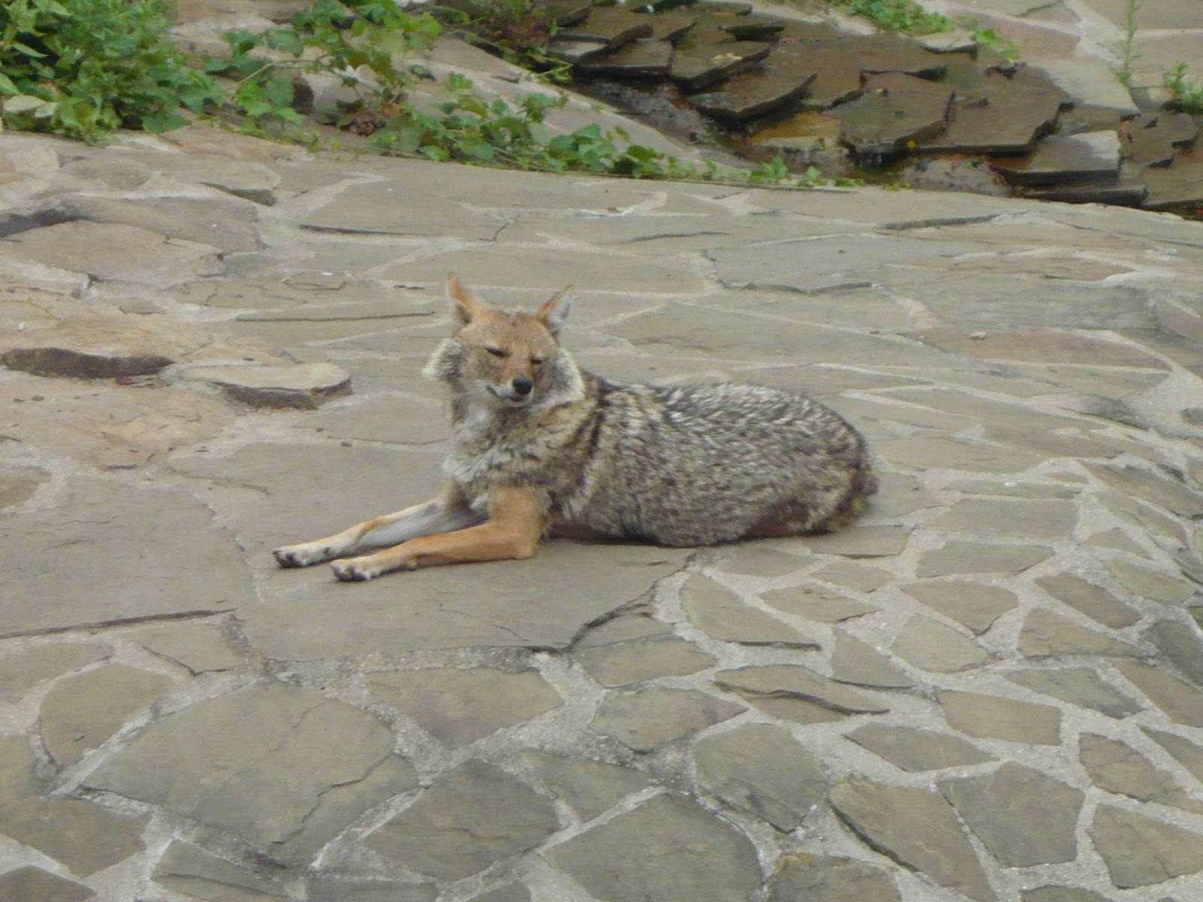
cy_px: 451
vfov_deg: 9.3
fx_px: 5560
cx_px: 602
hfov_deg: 12.3
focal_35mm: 160
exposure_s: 1/125
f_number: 5.1
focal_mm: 16.5
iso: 250
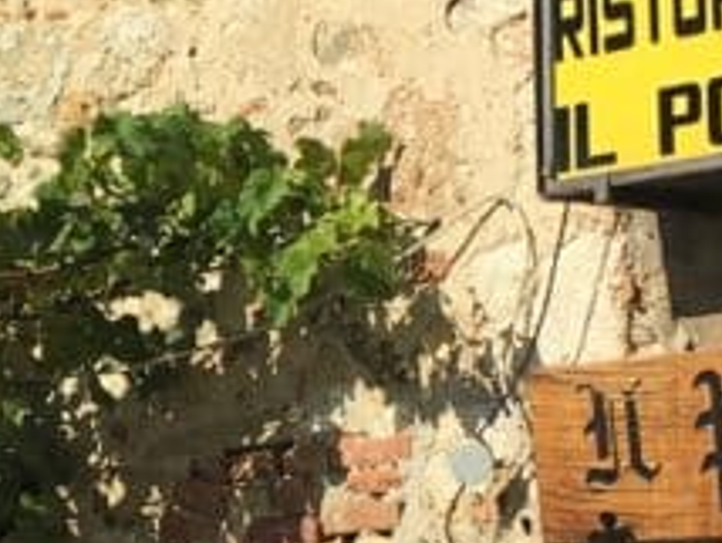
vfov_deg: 7.6
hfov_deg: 9.9
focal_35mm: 195
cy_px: 415
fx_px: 4072
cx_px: -300
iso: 25
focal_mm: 4.15
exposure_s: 1/1923
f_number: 2.2
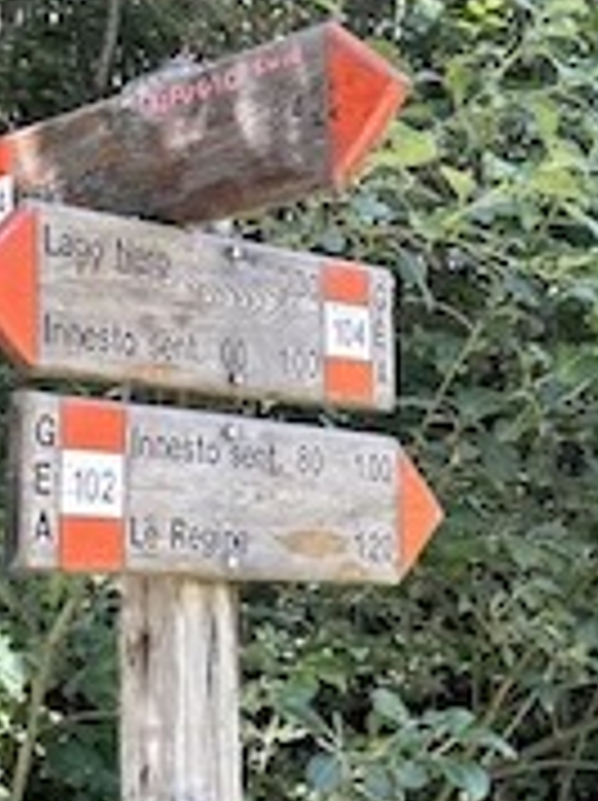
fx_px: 1801
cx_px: 207
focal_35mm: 78
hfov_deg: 18.8
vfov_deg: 24.9
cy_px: 268
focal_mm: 5.7
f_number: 1.5
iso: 80
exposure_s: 1/121
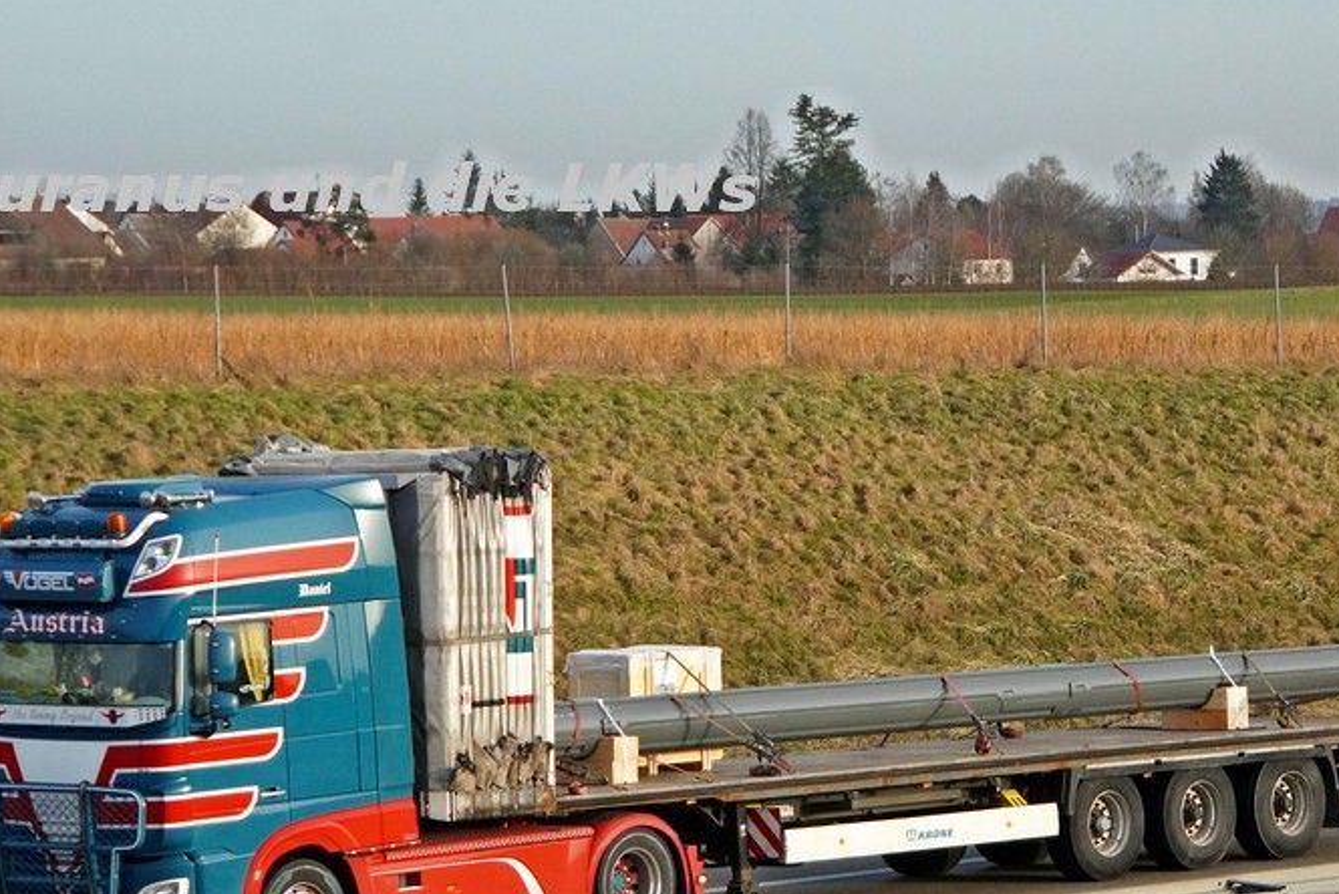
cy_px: 532
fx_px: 5078
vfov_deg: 10.1
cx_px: 737
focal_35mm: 136
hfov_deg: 15.0
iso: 2500
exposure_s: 1/3200
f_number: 6.3
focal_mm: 75.6
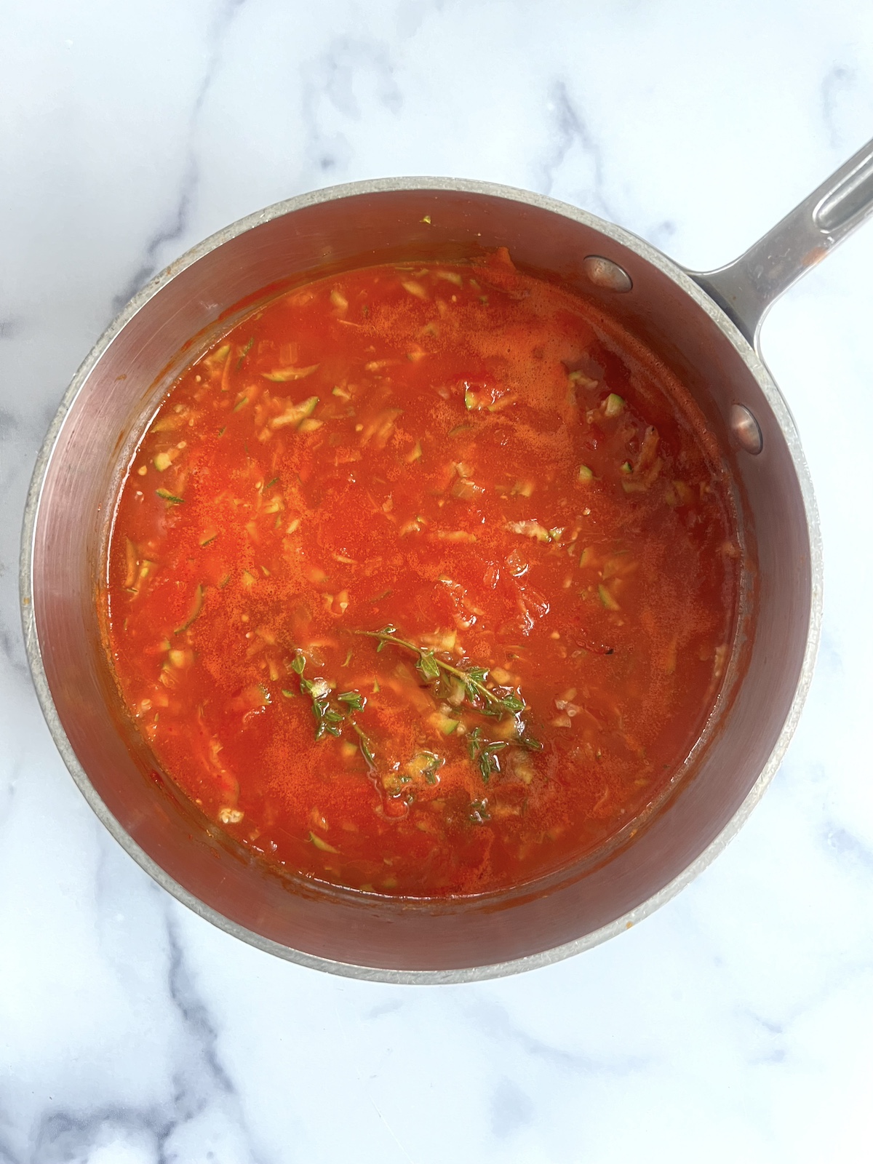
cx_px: 436
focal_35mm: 26
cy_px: 582
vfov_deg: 67.3
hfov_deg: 53.1
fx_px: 874
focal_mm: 5.7
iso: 320
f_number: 1.5
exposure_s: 1/60
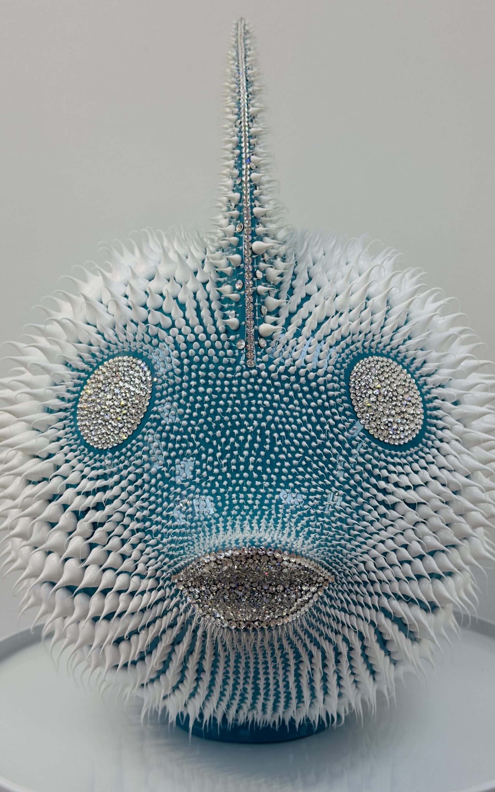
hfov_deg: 25.3
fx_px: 1101
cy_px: 397
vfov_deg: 39.6
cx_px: 259
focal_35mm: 51
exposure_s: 1/138
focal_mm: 6.76
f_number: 1.78
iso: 50
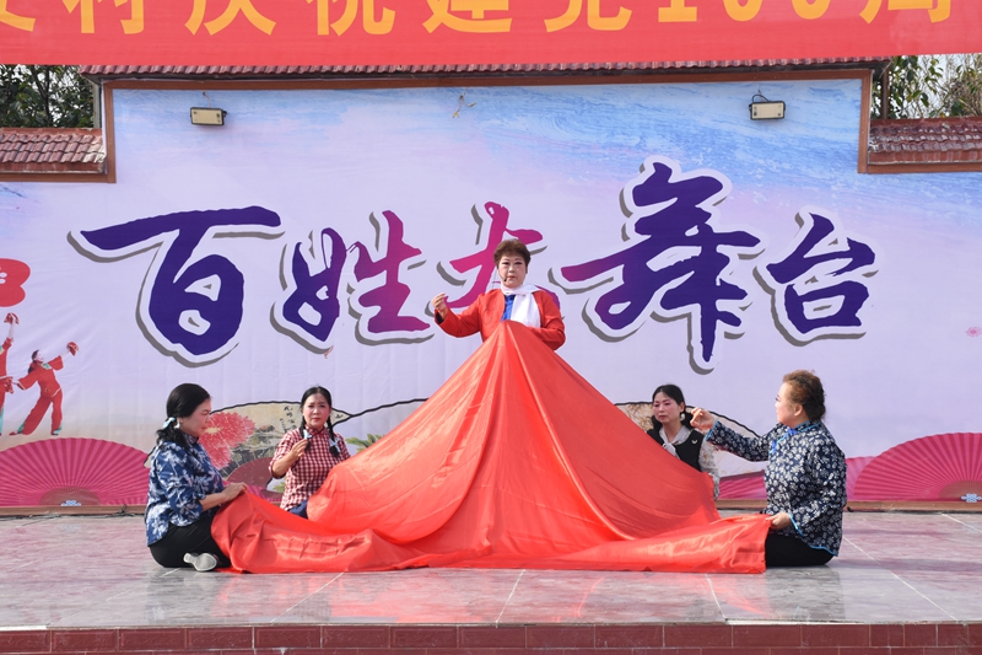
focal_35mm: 72
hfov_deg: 28.1
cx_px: 491
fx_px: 1963
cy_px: 328
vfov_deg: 18.9
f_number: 11
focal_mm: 48
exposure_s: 1/500
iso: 800
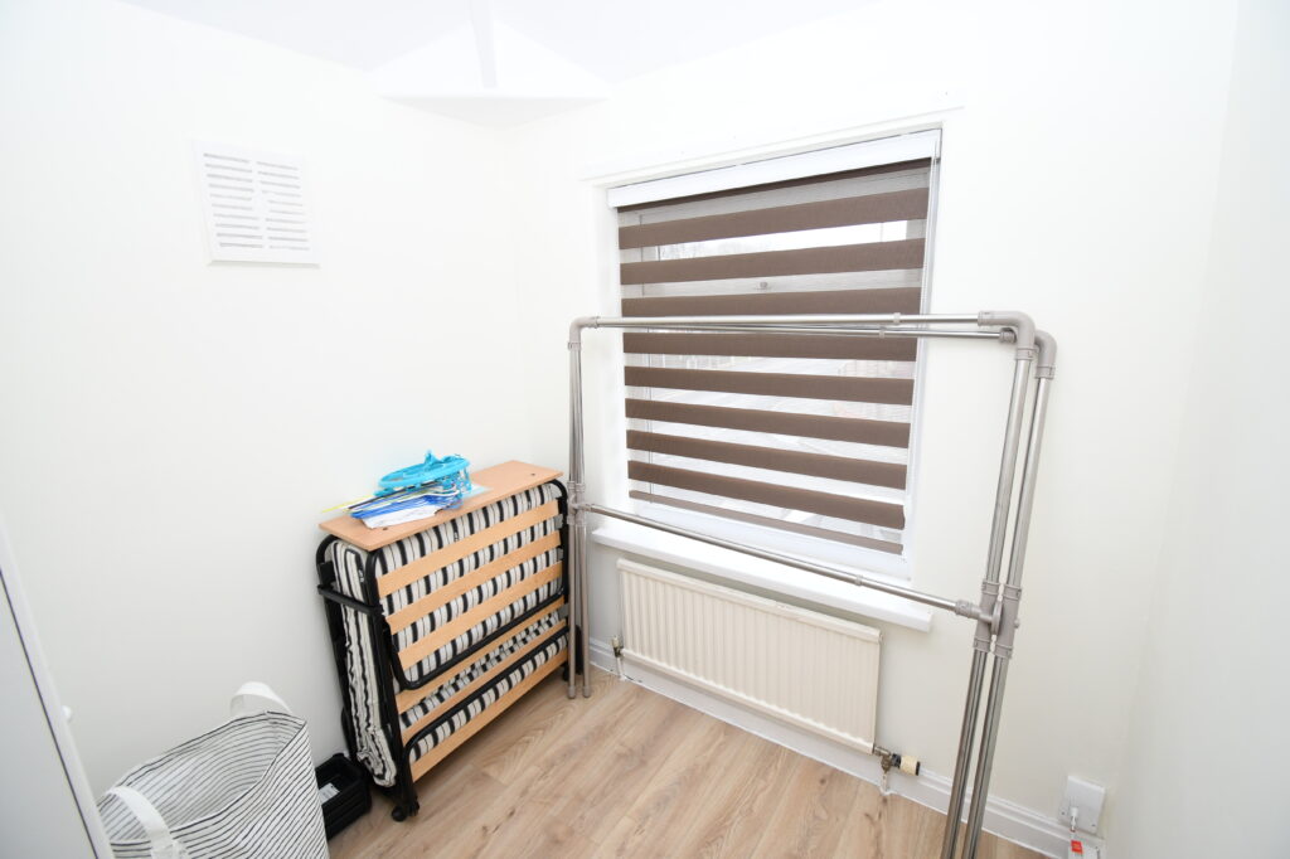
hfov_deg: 100.4
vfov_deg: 77.3
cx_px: 645
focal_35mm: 15
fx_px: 537
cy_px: 430
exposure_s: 1/100
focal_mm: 10
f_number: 5
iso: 560
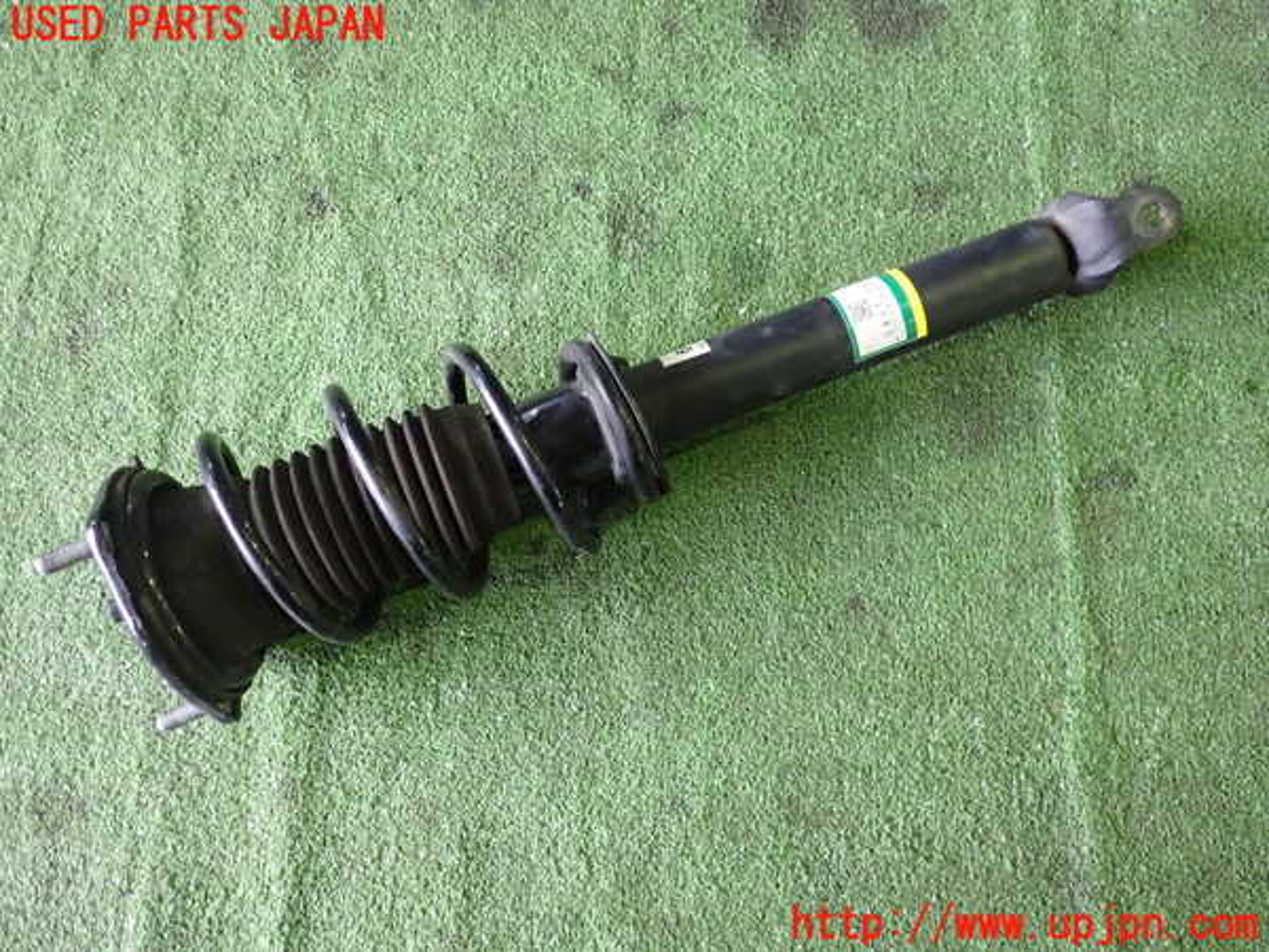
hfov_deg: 60.0
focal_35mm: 30
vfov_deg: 46.8
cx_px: 634
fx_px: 1100
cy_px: 476
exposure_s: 1/30
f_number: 2.3
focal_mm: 5.4
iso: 800
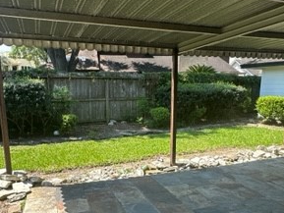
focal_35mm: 31
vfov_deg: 45.1
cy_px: 134
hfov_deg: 58.2
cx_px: 126
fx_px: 254
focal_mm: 2.22
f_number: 2.2
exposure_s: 1/666
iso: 40
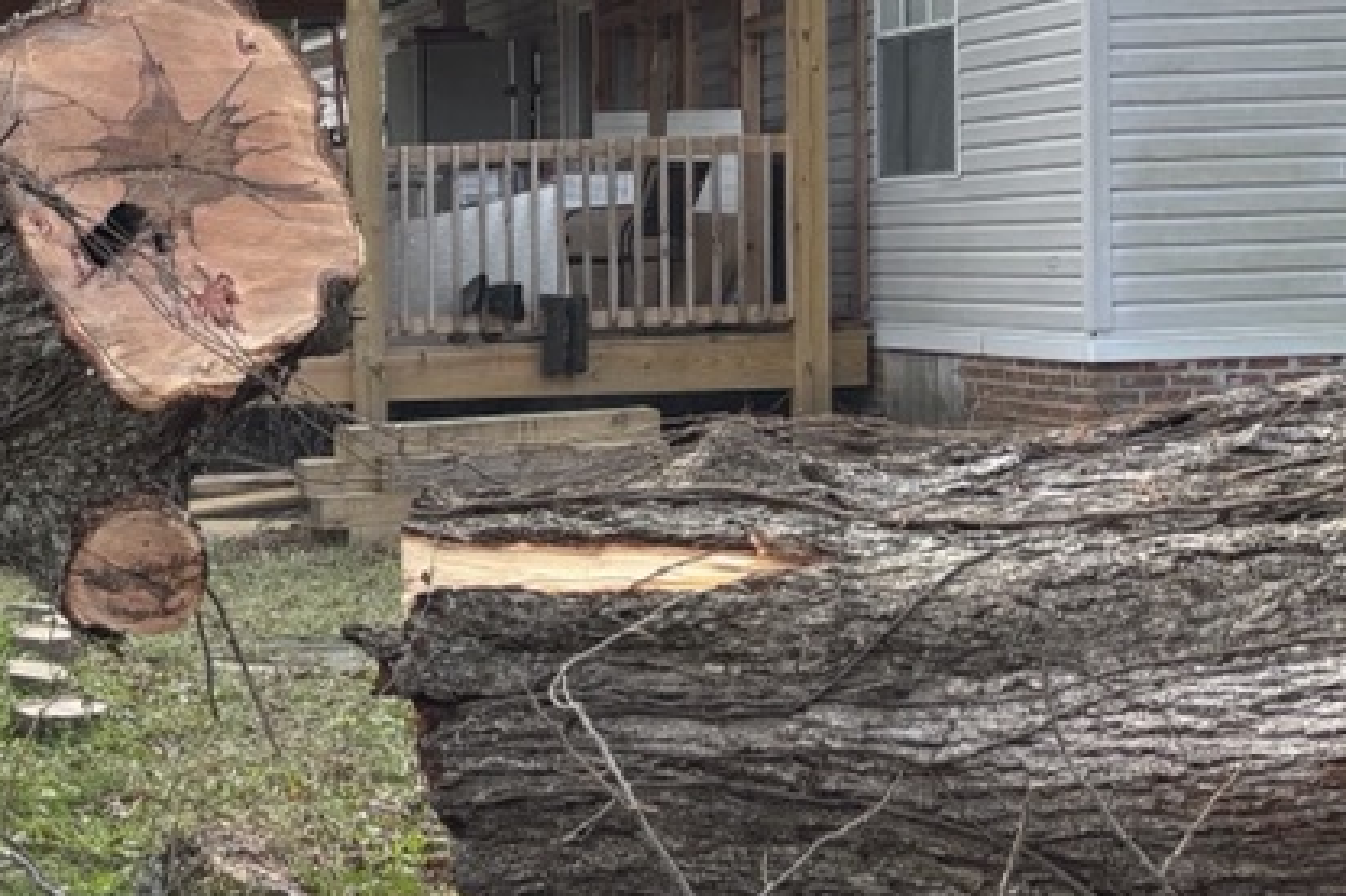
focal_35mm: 78
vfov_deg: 17.5
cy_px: 446
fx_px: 2915
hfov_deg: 24.0
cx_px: -204
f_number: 1.6
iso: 50
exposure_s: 1/758
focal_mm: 5.96
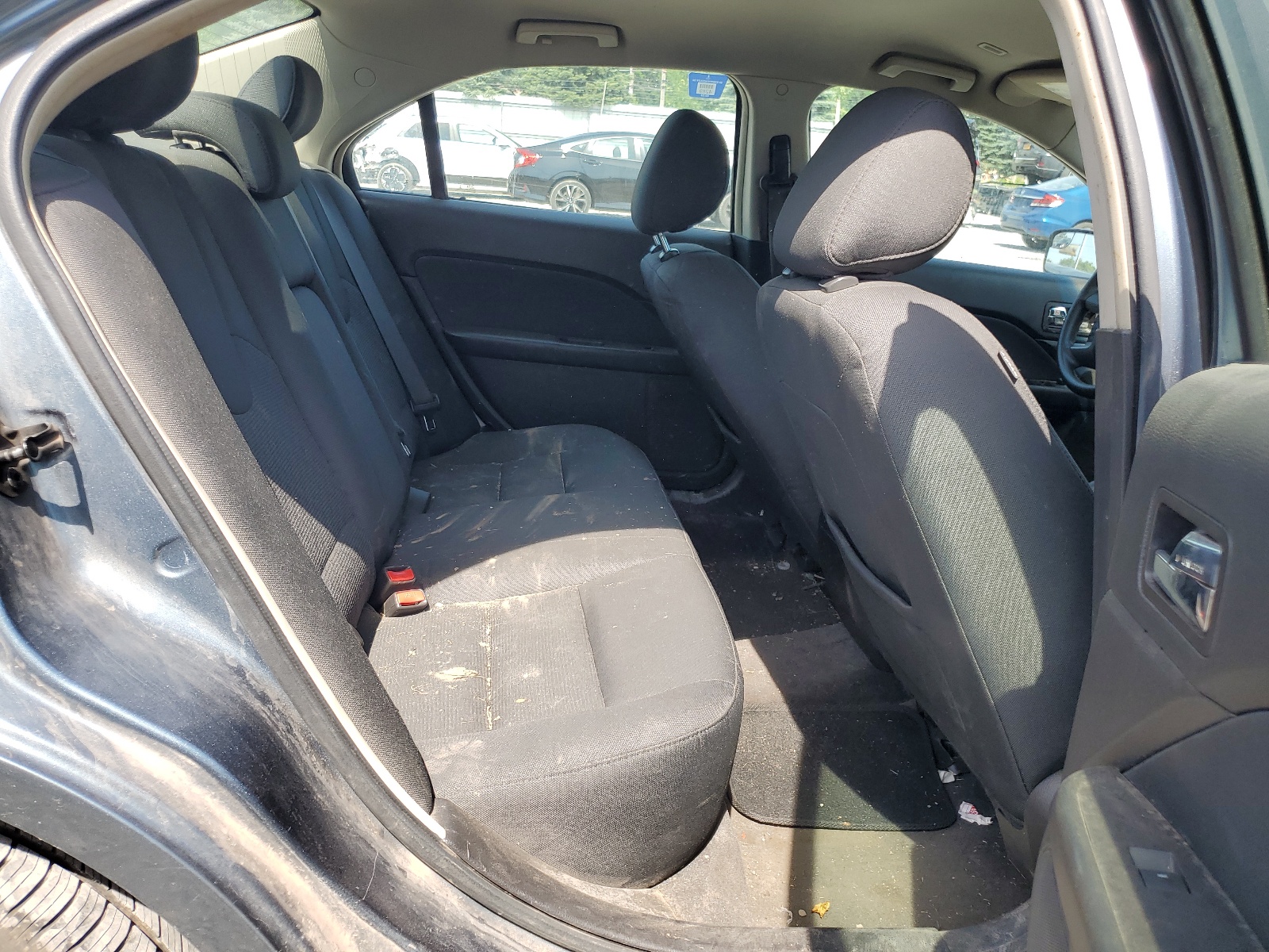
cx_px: 634
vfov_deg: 53.1
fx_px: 953
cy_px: 476
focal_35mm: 26
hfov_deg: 67.3
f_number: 1.5
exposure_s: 1/556
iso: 50
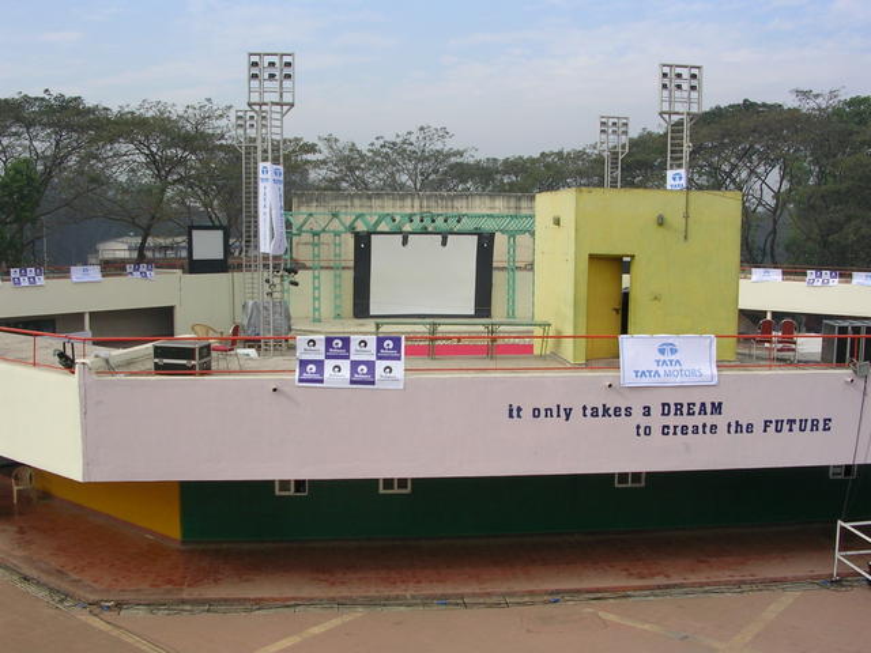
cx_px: 436
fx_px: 956
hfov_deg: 49.0
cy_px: 326
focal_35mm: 38
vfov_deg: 37.7
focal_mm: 5.8
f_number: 5.6
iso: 50
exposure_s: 1/192
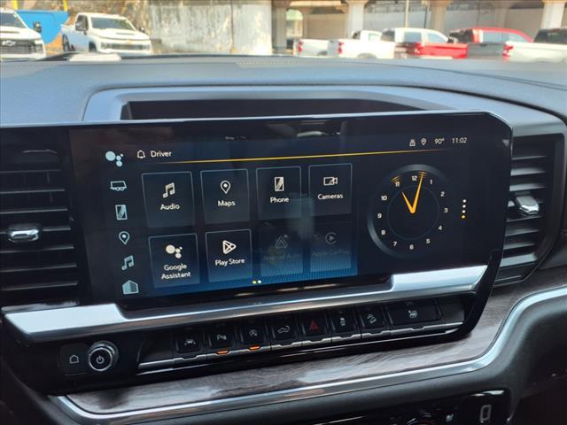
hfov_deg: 65.3
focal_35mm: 27
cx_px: 284
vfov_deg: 51.4
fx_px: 442
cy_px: 212
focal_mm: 3.58
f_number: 1.9
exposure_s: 1/120
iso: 40
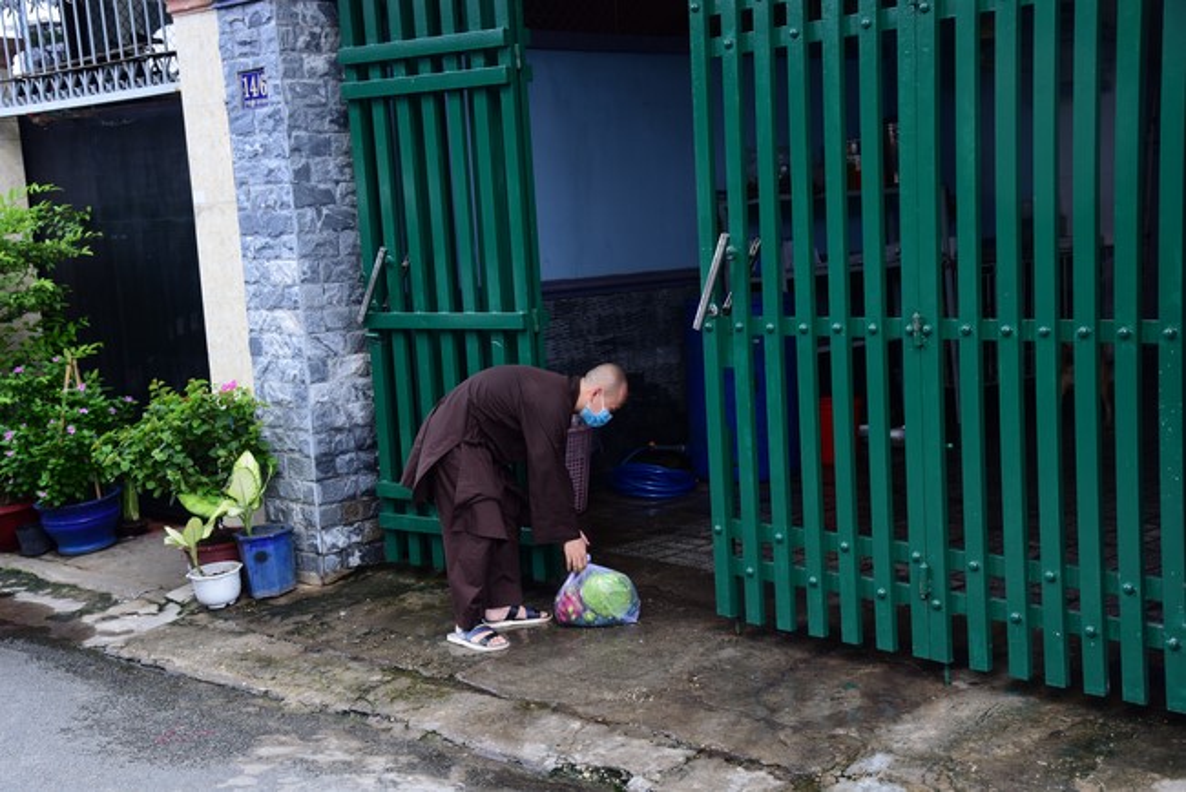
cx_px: 593
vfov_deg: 28.1
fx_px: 1582
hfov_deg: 41.1
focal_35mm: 48
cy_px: 396
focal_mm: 48
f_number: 6.3
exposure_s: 1/100
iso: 320
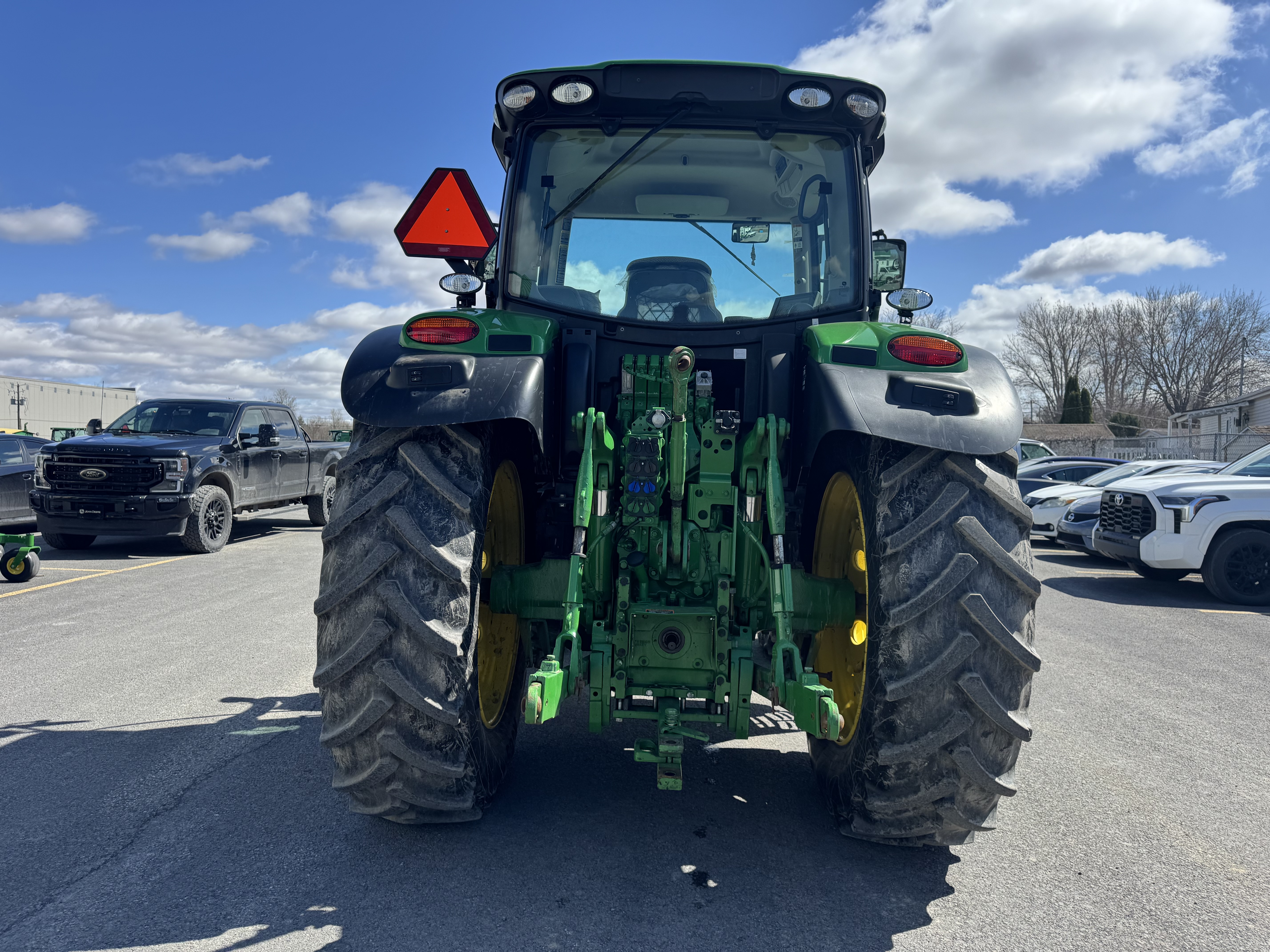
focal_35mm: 24
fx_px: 881
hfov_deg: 71.6
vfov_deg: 56.8
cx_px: 635
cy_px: 476
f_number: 1.78
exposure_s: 1/4049
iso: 80
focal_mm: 6.76
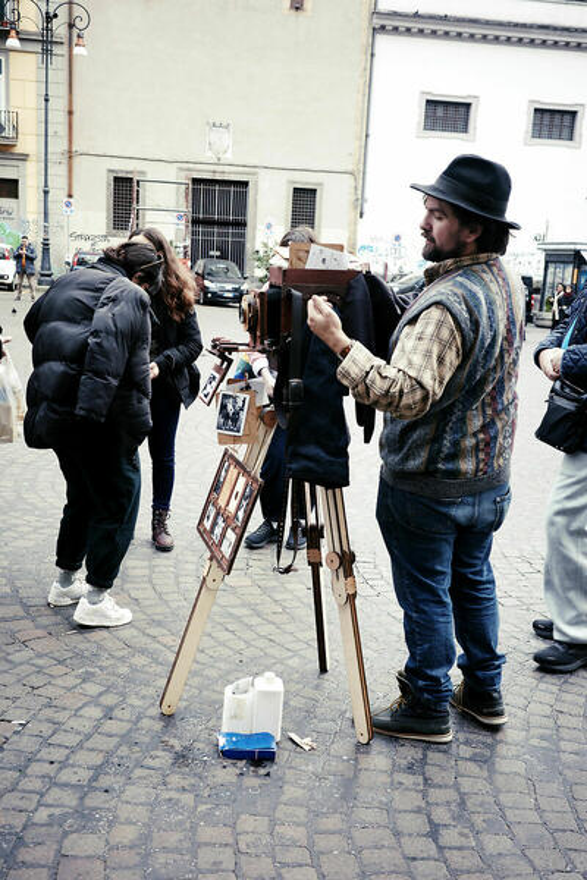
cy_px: 440
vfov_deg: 48.5
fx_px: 978
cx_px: 294
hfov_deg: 33.4
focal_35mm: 40
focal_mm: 26
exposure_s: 1/160
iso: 640
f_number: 3.2
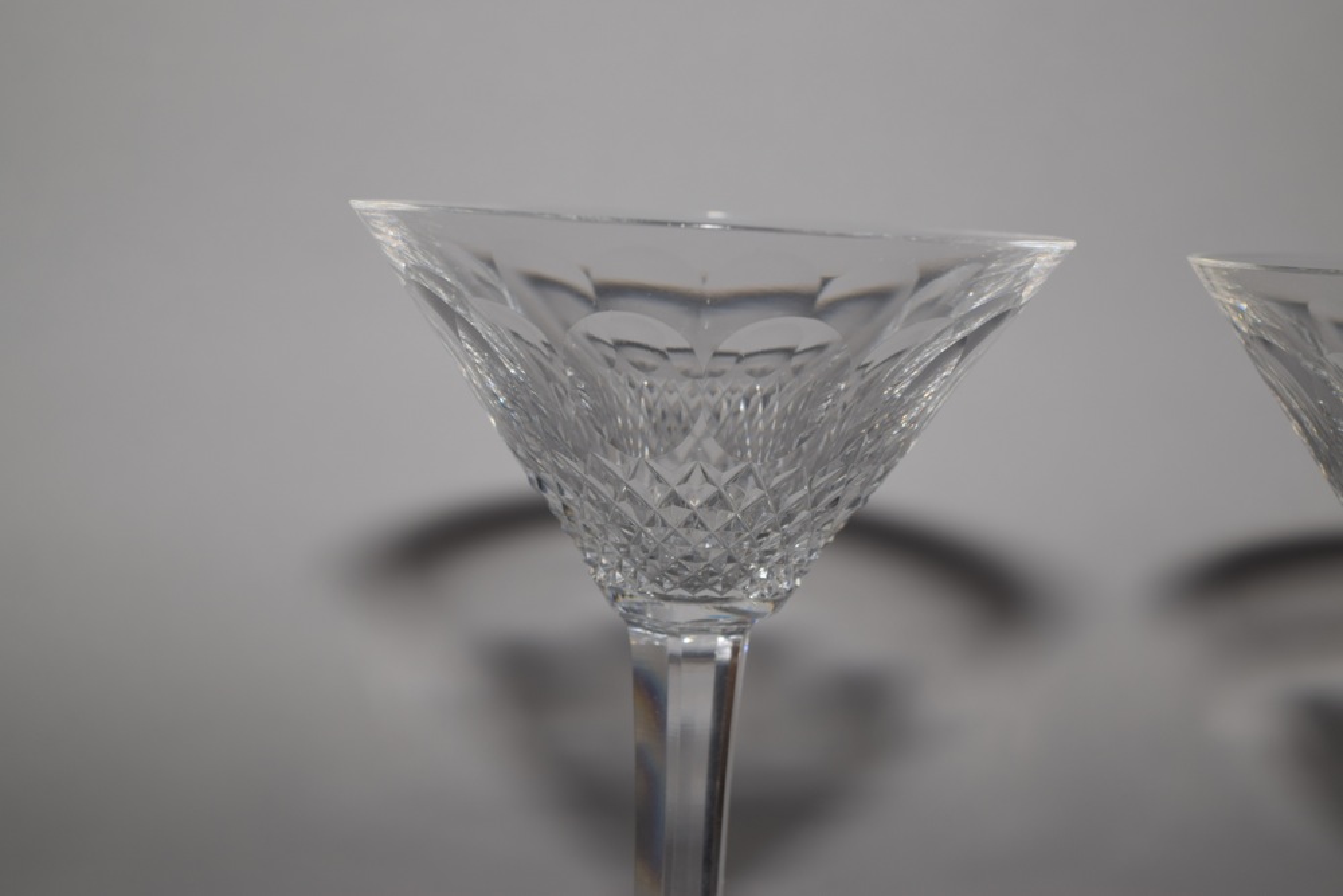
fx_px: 3078
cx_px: 672
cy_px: 448
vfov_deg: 16.6
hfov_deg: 24.6
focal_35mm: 82
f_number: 6.3
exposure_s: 1/100
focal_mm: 55
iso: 100
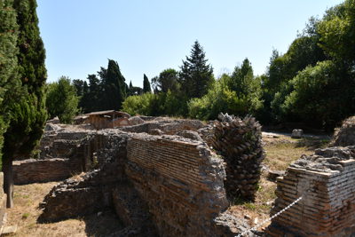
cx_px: 178
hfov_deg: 73.7
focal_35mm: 24
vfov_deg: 53.2
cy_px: 118
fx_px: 237
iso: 100
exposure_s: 1/400
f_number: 5.6
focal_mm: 16
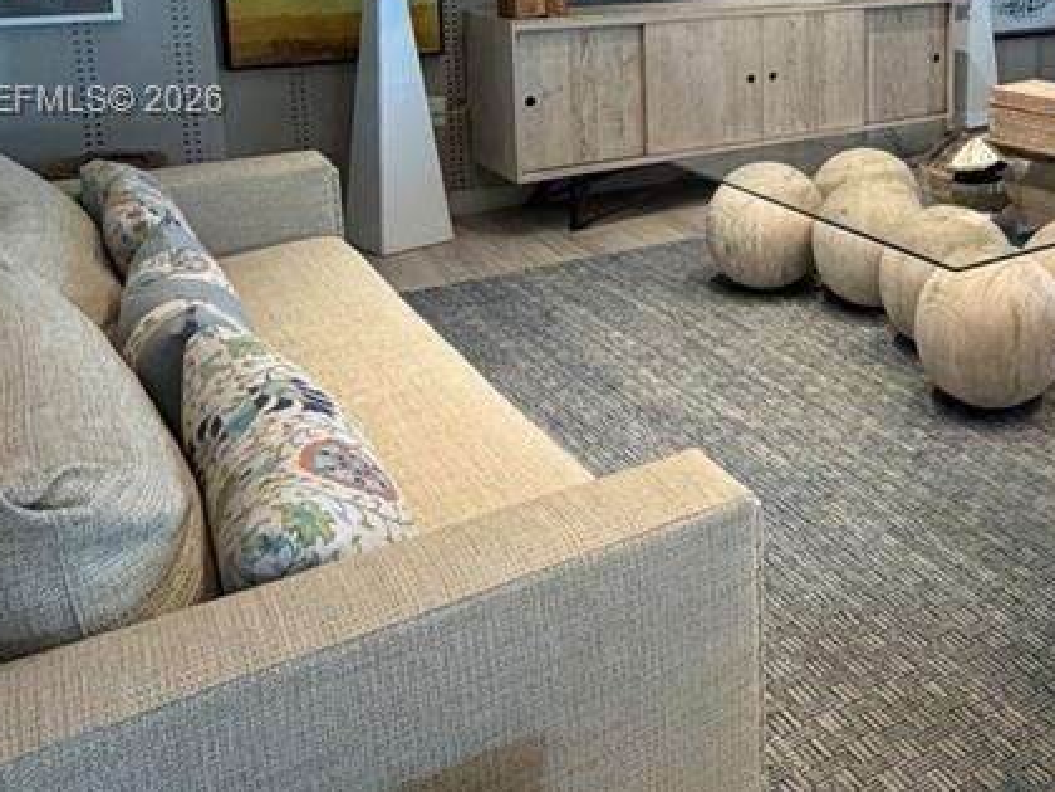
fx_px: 1219
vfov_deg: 34.3
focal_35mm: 40
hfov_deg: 43.9
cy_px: 103
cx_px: 889
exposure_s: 1/60
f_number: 2.2
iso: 250
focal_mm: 2.22
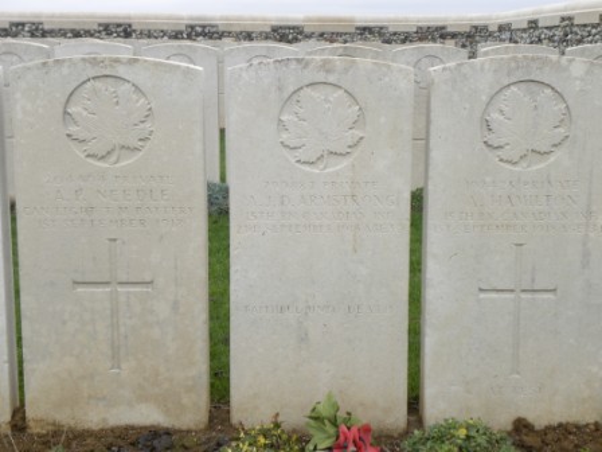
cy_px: 226
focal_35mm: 58
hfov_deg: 33.2
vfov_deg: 25.2
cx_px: 301
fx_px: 1009
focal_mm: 10.3
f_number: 3.5
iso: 64
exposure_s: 1/92.3
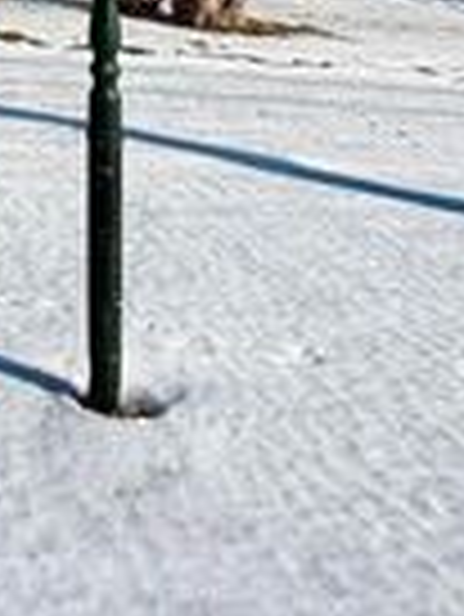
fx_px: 1213
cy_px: -178
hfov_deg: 15.8
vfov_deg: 24.9
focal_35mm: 68
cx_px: -527
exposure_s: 1/1368
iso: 20
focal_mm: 2.22
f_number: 2.2
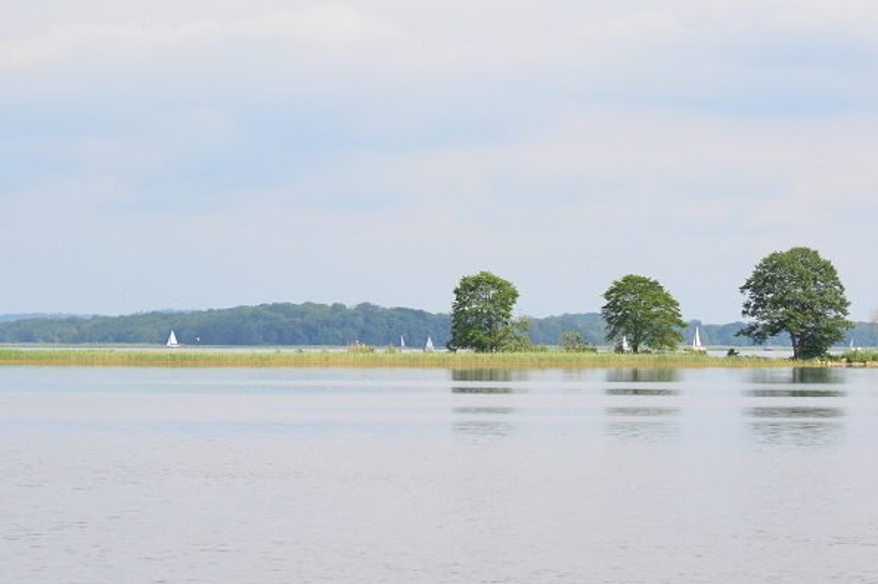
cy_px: 337
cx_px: 690
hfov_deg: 11.6
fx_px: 4290
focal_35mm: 176
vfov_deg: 7.8
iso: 640
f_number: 4.5
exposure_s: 1/6400
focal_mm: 70
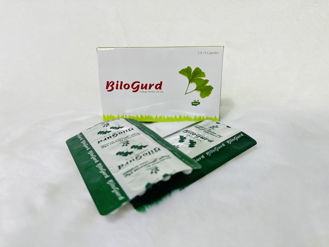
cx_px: 164
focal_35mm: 24
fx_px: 228
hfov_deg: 71.6
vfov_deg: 56.8
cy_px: 124
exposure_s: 1/50
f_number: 1.78
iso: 250
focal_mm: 6.86
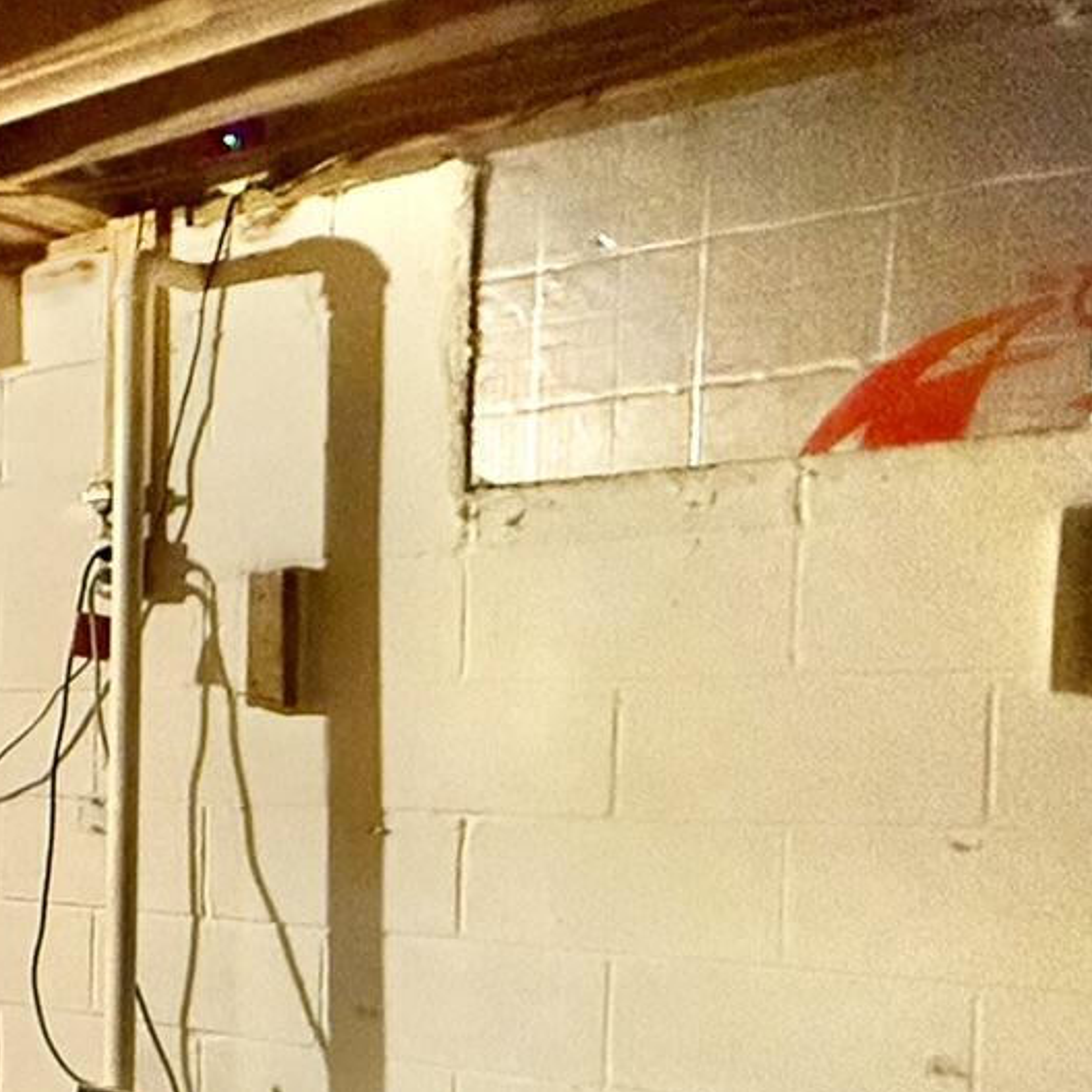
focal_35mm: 48
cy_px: 823
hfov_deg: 25.5
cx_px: -592
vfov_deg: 34.6
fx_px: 1713
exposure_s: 1/30
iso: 2000
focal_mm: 2.22
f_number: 2.2
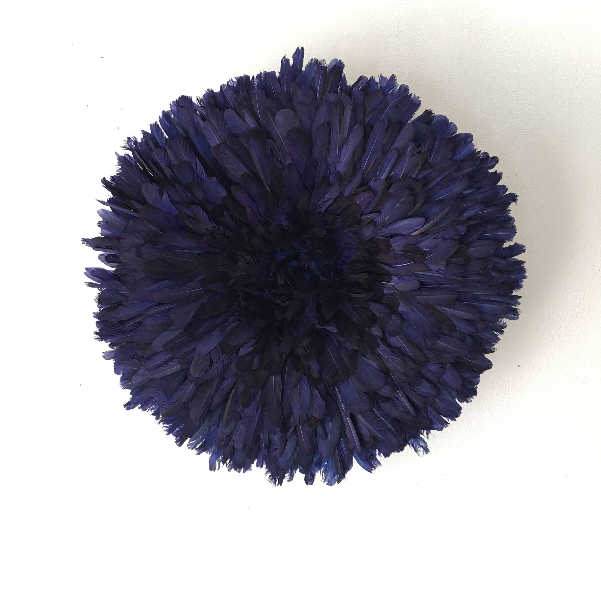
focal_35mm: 35
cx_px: 300
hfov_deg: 47.2
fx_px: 687
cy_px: 236
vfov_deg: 46.9
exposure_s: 1/33
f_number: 2.2
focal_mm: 4.15
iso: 50
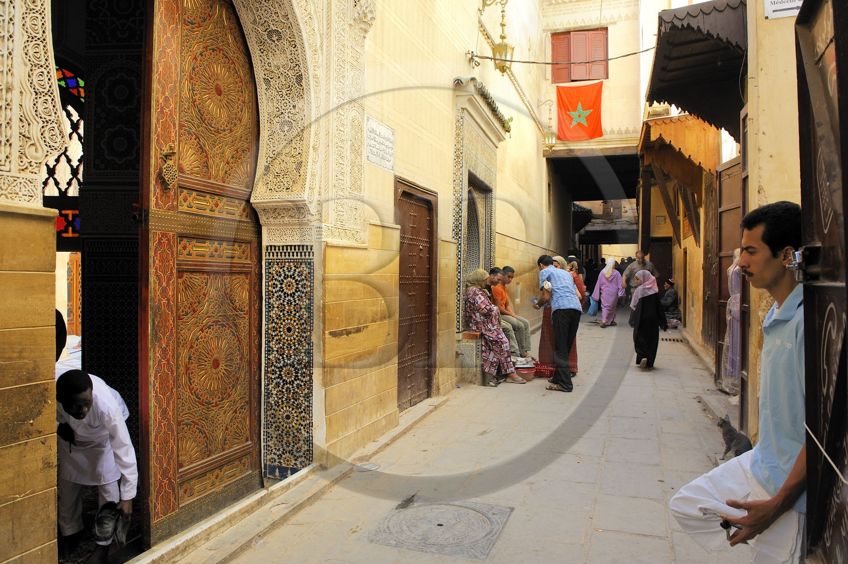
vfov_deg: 49.5
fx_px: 612
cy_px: 282
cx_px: 424
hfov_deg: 69.4
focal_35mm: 26
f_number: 6.3
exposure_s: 1/160
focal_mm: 26
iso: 400
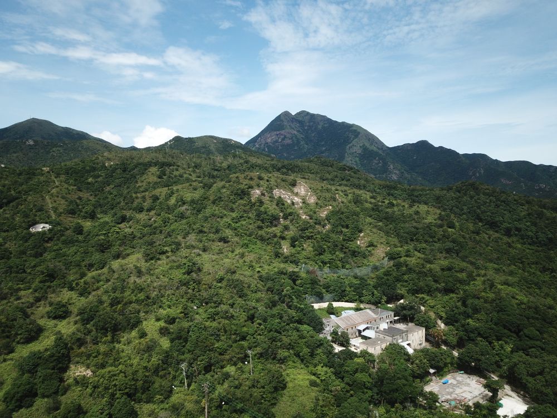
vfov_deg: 53.1
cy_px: 209
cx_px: 278
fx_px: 418
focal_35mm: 26
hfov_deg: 67.3
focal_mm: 4.7
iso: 100
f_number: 2.2
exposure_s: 1/125
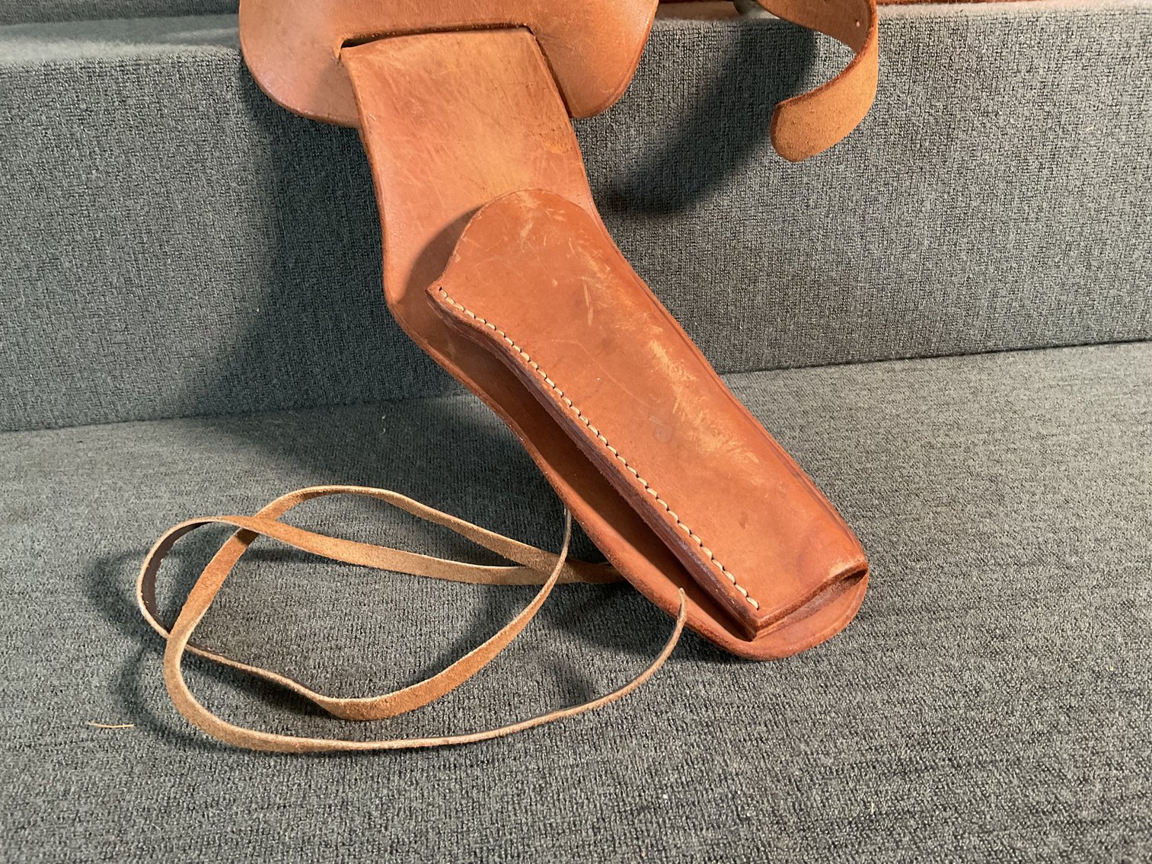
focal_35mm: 29
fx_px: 965
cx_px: 576
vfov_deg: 48.2
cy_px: 432
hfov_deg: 61.7
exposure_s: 1/40
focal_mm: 3
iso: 200
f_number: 1.8
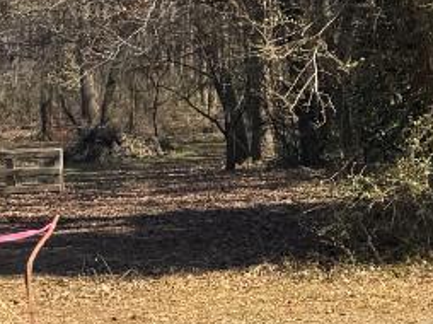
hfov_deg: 11.9
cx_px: 963
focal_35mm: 142
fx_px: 1775
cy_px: -223
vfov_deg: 10.0
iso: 80
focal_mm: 6.76
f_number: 1.78
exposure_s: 1/1689
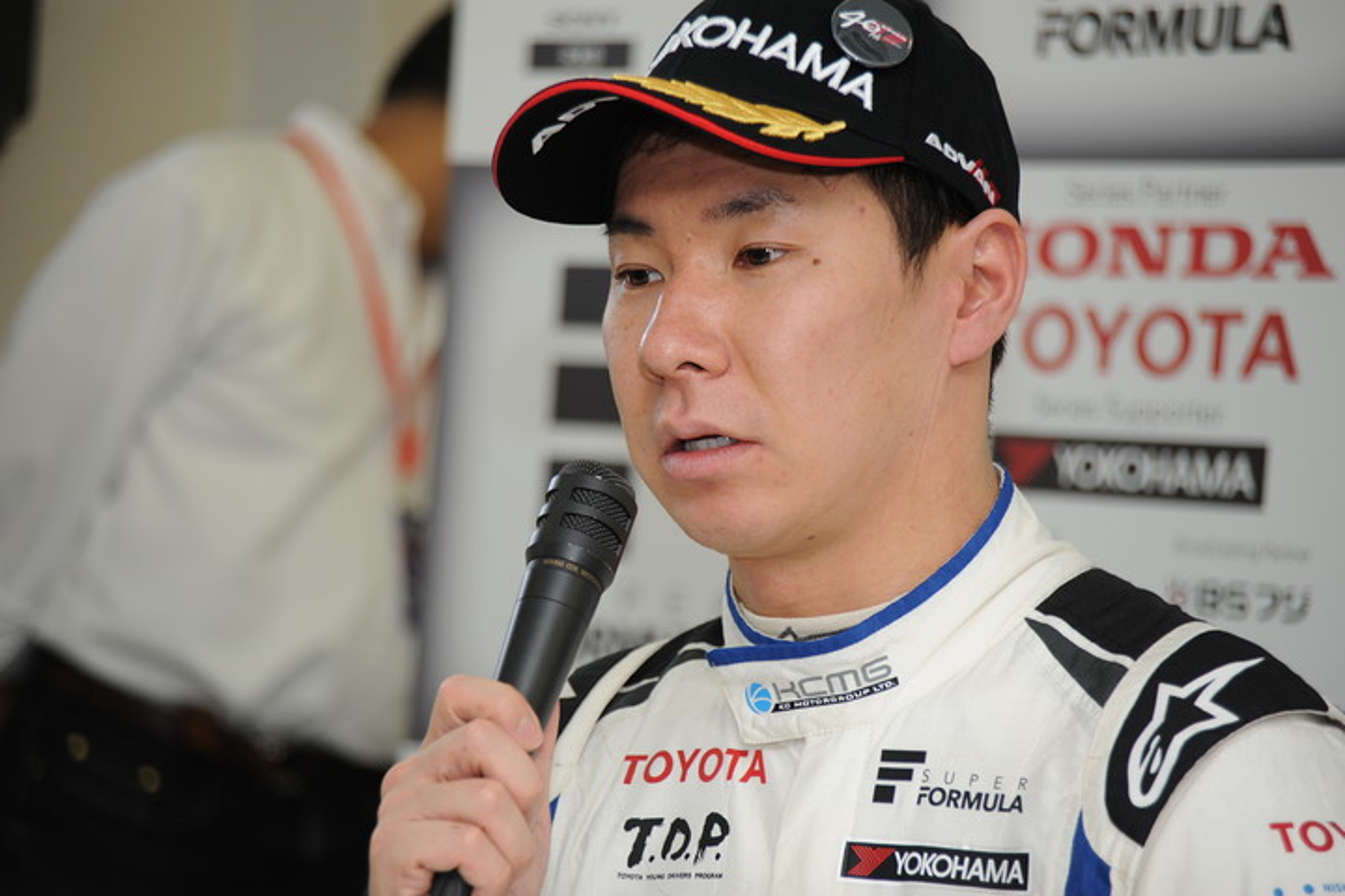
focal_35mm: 200
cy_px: 448
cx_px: 672
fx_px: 7472
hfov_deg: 10.3
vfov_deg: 6.9
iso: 800
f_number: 5.6
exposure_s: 1/250
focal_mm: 200
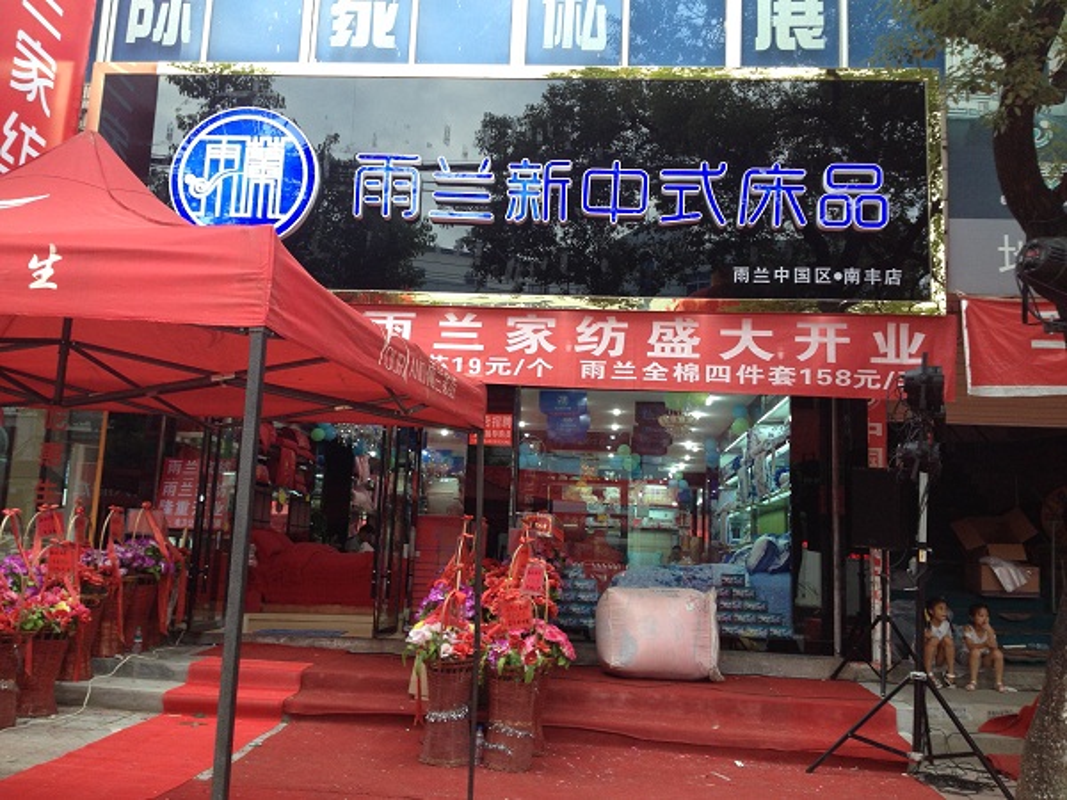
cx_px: 534
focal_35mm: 35
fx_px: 1079
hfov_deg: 52.6
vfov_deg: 40.7
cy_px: 400
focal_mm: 4.28
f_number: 2.4
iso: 64
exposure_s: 1/60
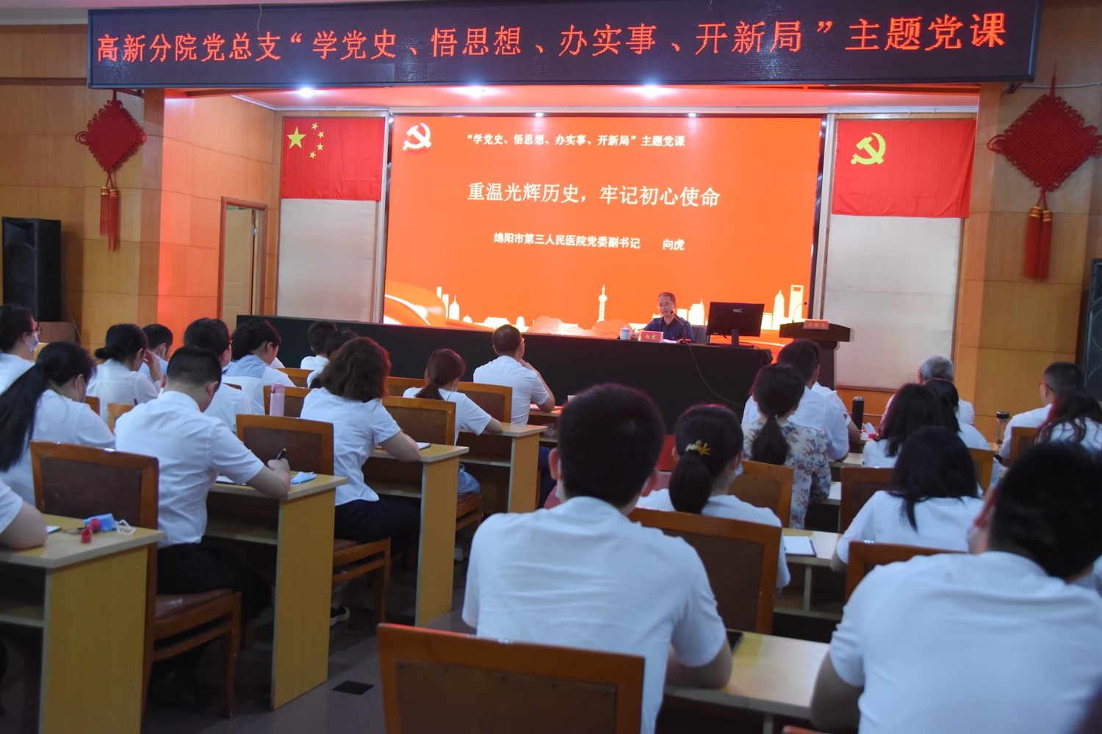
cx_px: 551
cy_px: 367
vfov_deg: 34.2
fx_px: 1194
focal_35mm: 39
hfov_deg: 49.6
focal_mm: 26
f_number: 4
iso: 2000
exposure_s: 1/60
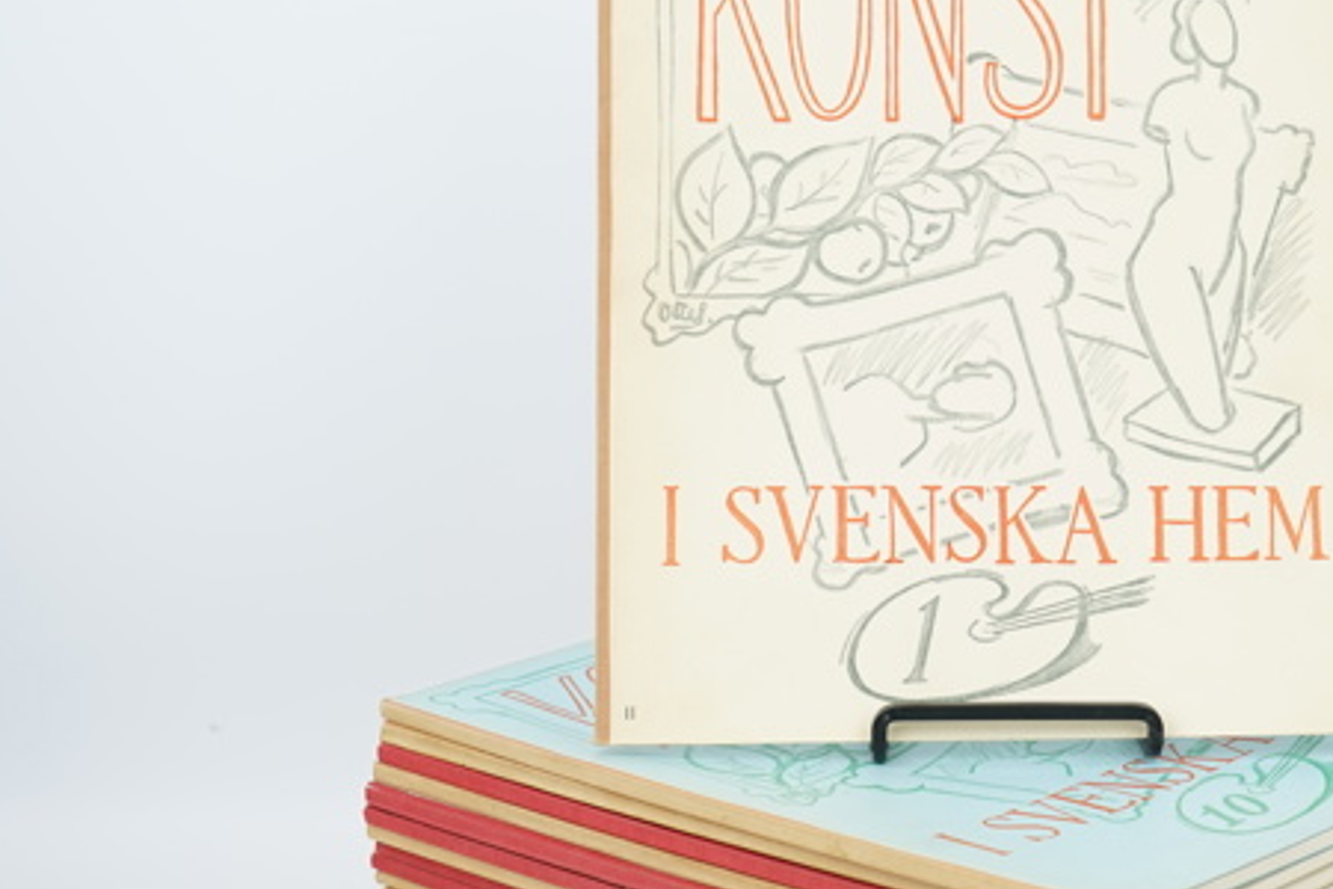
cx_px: 995
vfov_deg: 20.6
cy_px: 572
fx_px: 2444
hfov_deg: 30.0
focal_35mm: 66
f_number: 4.5
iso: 100
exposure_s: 1/80
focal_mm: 33
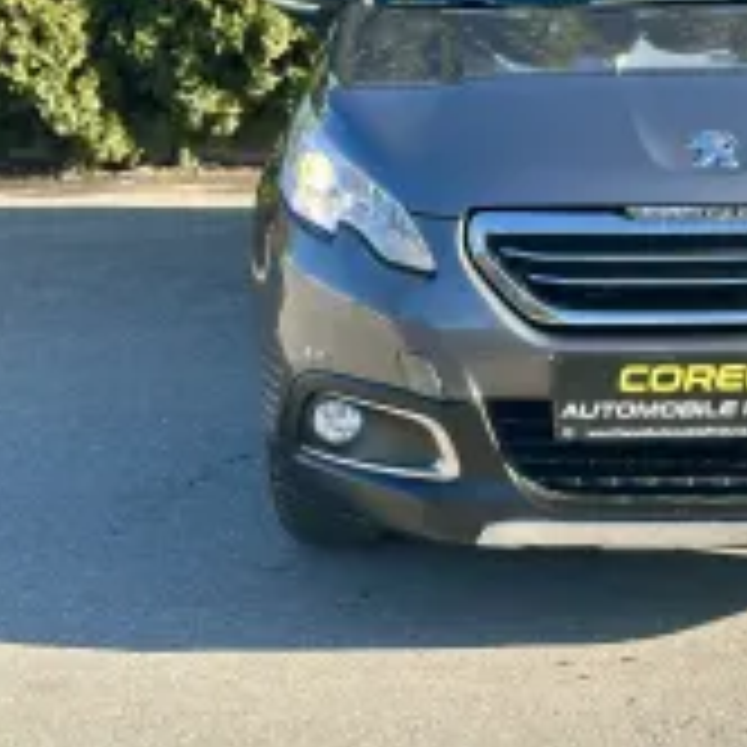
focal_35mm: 92
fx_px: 2246
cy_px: 144
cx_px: 693
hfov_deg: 18.5
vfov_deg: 18.7
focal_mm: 6.86
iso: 64
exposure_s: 1/791
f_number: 1.78
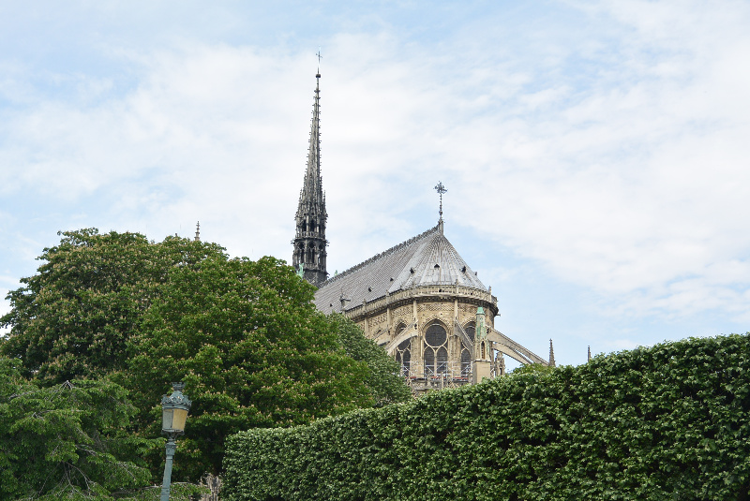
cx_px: 375
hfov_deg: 45.4
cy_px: 250
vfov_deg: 31.3
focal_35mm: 43
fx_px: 897
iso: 100
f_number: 4.2
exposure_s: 1/500
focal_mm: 16.1
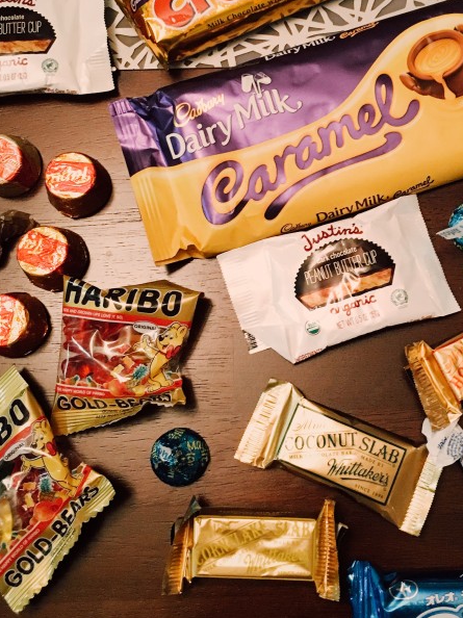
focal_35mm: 50
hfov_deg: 28.8
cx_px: 321
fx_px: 892
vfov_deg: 38.0
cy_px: 230
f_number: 2.2
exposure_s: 1/17
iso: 200
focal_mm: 4.15
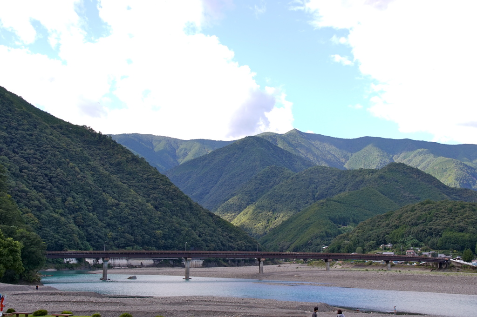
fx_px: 556
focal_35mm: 42
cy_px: 158
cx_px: 238
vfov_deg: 31.9
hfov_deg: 46.4
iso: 64
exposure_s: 1/40
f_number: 8
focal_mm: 28
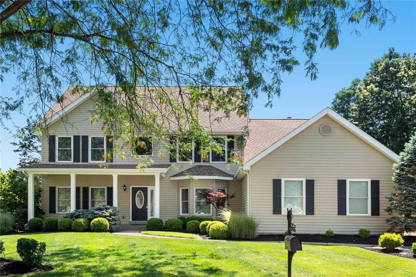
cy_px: 138
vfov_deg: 36.9
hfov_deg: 53.1
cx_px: 208
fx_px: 416
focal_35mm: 36
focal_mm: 18
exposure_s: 1/320
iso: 400
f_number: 8
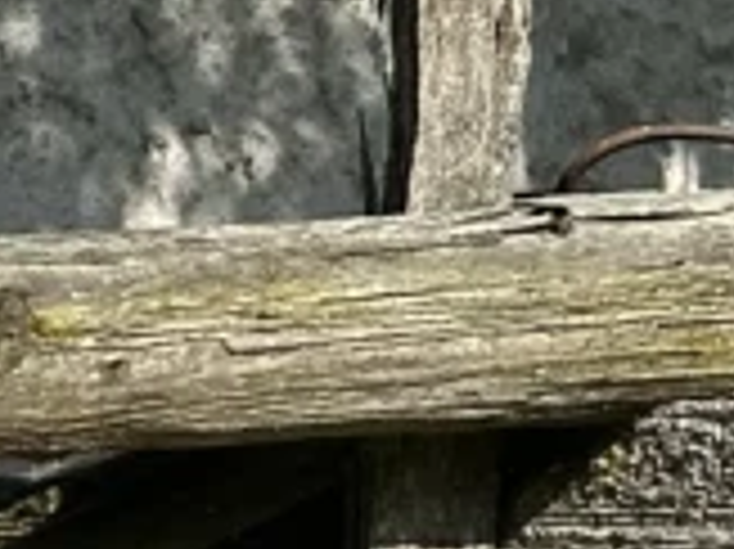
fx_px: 7691
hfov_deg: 5.0
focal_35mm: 363
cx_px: -1840
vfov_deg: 4.0
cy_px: 1238
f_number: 1.78
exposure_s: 1/2976
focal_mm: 6.86
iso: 64
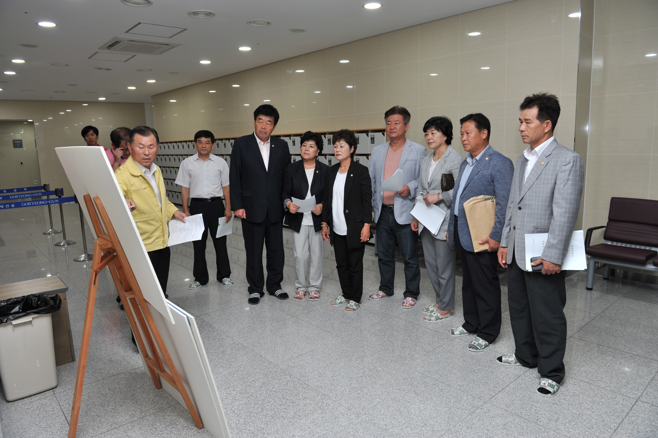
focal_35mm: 24
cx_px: 329
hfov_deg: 73.8
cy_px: 219
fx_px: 438
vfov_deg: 53.1
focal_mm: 24
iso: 250
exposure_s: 1/60
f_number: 5
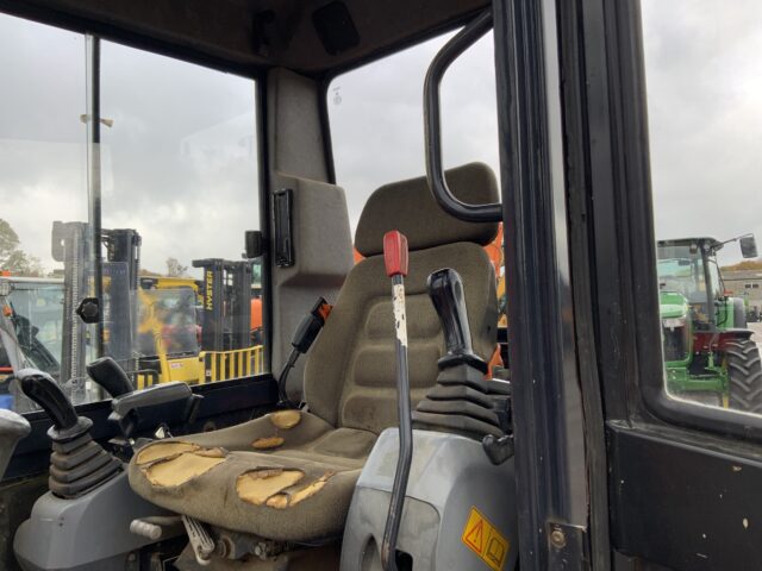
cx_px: 381
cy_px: 286
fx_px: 638
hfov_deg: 61.7
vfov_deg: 48.2
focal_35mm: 29
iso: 16
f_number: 1.8
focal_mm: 3
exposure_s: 1/163
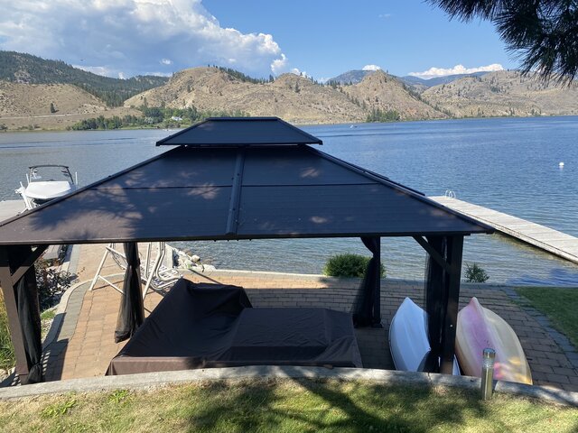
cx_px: 289
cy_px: 216
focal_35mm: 26
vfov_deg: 53.1
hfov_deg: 67.3
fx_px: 434
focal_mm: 4.25
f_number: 1.8
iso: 32
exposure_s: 1/1808
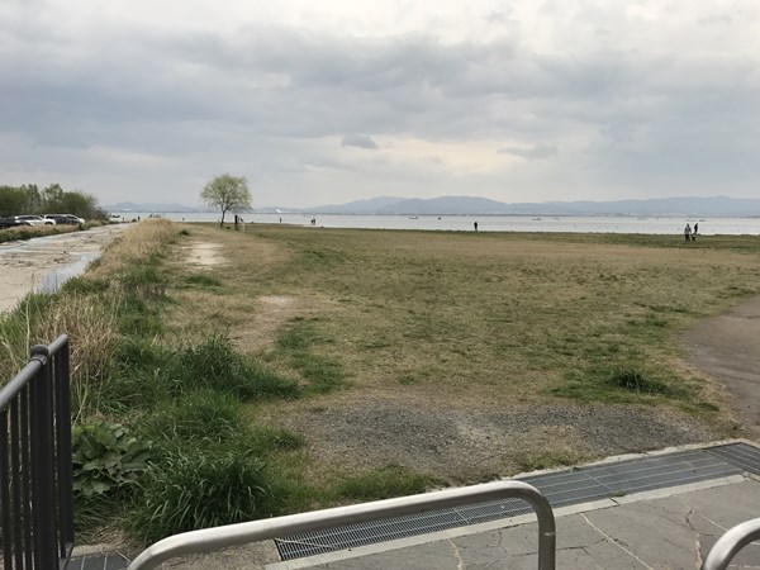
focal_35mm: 28
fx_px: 615
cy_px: 285
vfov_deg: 49.7
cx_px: 380
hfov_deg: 63.4
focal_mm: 3.99
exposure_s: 1/2336
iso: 20
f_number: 1.8
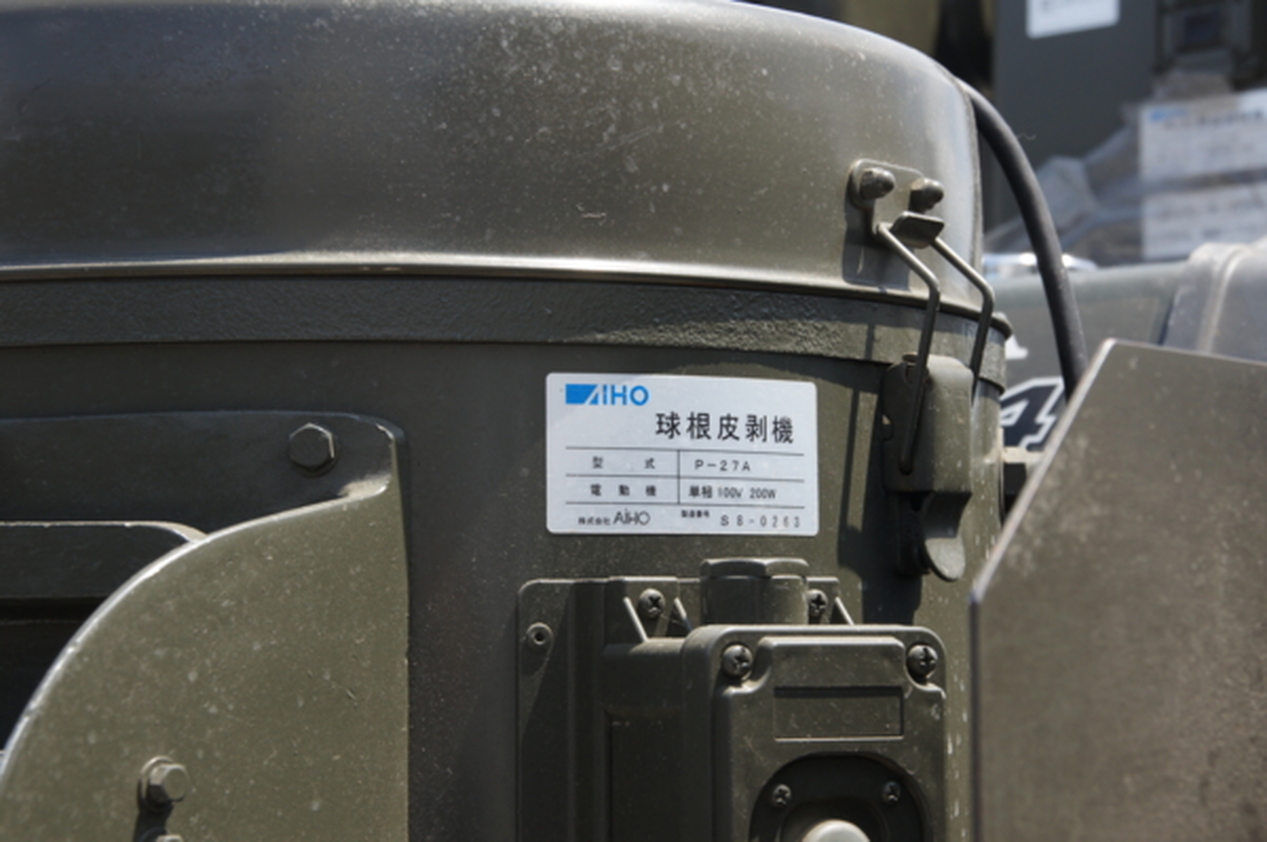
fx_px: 3165
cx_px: 634
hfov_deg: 22.6
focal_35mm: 90
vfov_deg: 15.2
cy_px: 421
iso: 200
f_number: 11
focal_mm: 60
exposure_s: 1/160
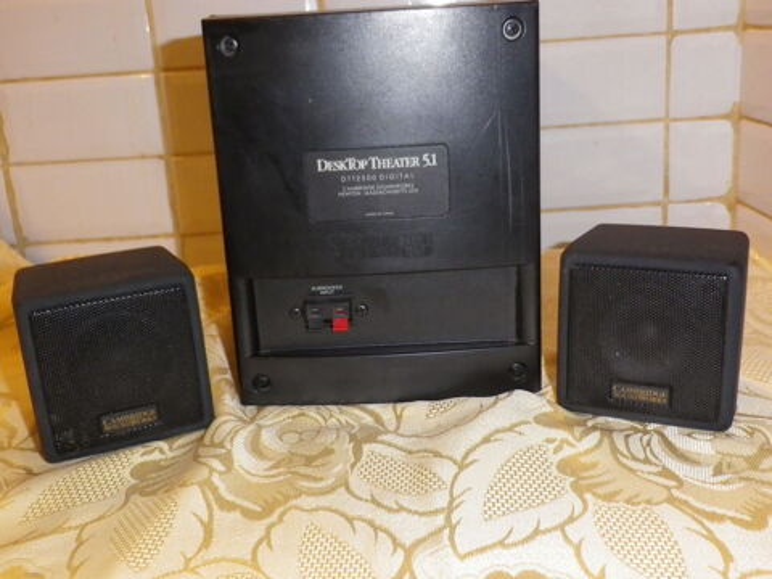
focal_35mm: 39
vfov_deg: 36.8
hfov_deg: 47.9
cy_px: 290
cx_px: 386
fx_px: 870
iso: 400
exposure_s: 1/50
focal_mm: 7
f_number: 4
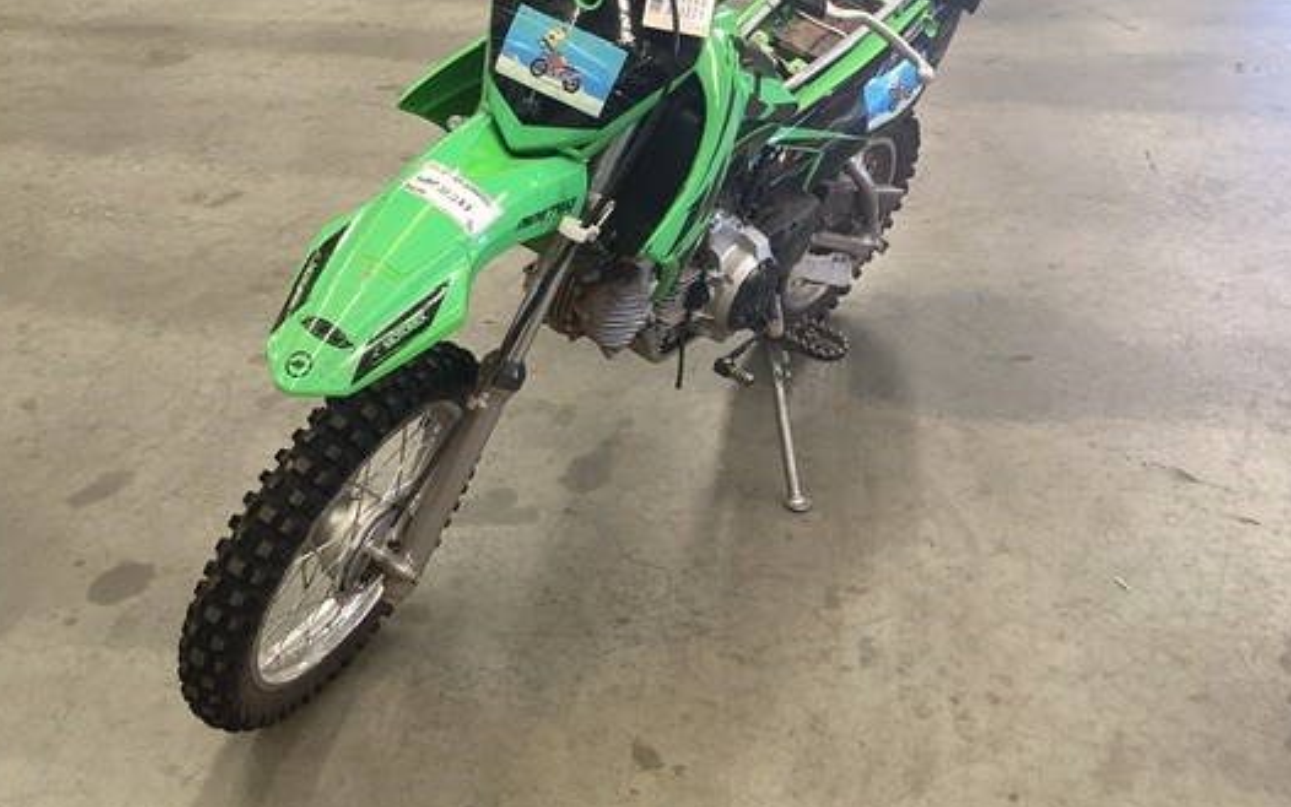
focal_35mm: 40
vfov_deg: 31.8
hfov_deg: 49.2
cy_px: 272
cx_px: 596
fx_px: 1408
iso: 50
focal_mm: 3.3
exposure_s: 1/50
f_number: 2.4
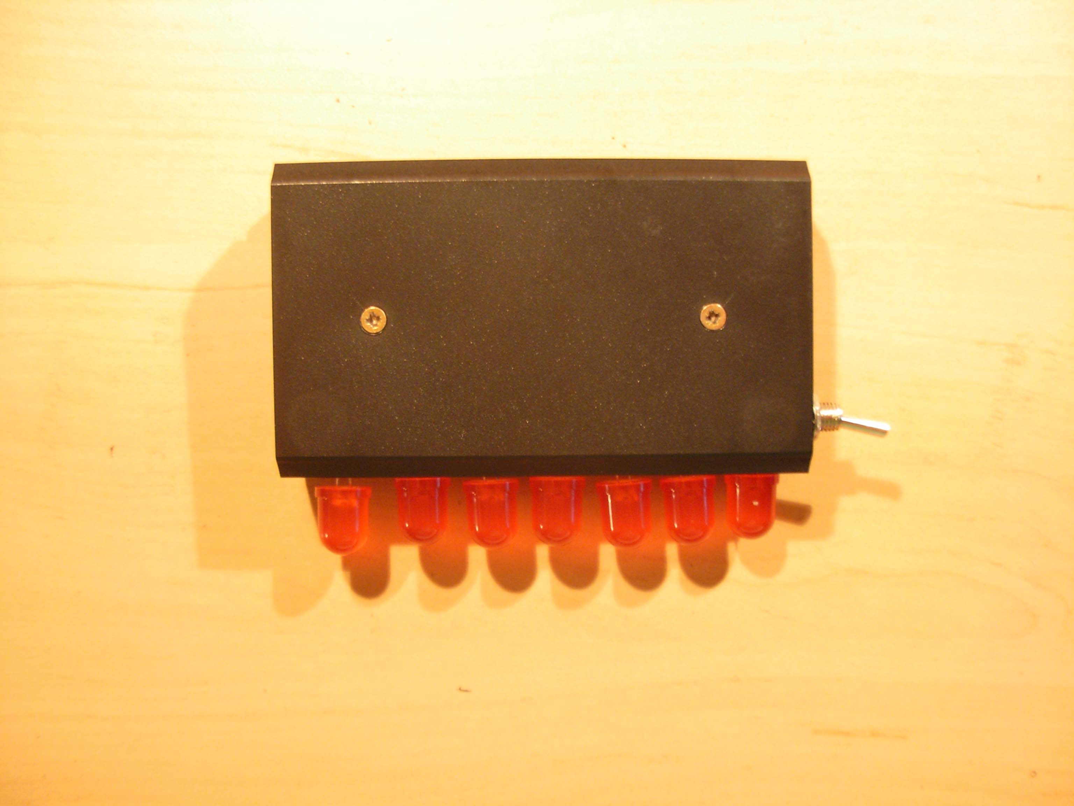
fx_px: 1179
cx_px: 537
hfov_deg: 49.0
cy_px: 403
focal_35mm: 38
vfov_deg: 37.7
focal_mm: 6.3
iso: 200
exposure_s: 1/2.8
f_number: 2.9
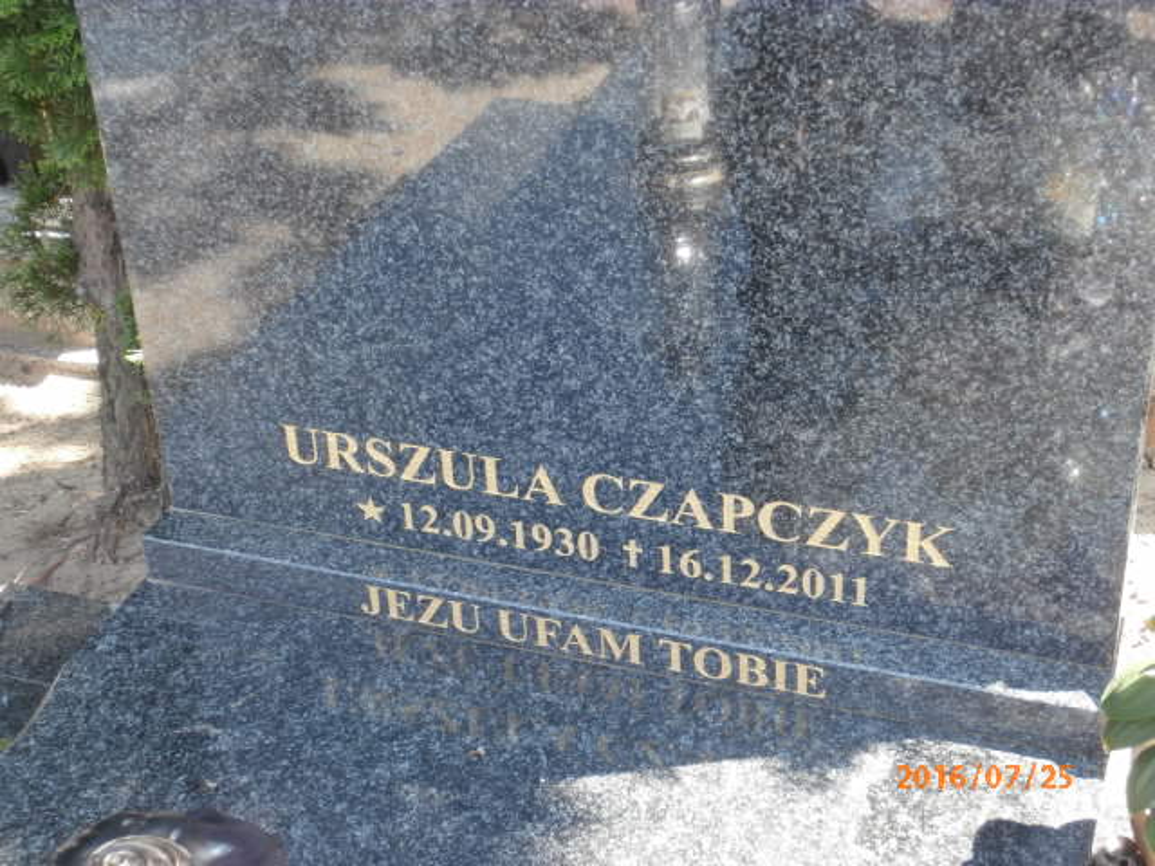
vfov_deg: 25.7
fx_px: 1902
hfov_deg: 33.8
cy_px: 433
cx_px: 578
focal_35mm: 57
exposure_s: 1/50
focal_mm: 10.11
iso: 160
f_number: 4.5
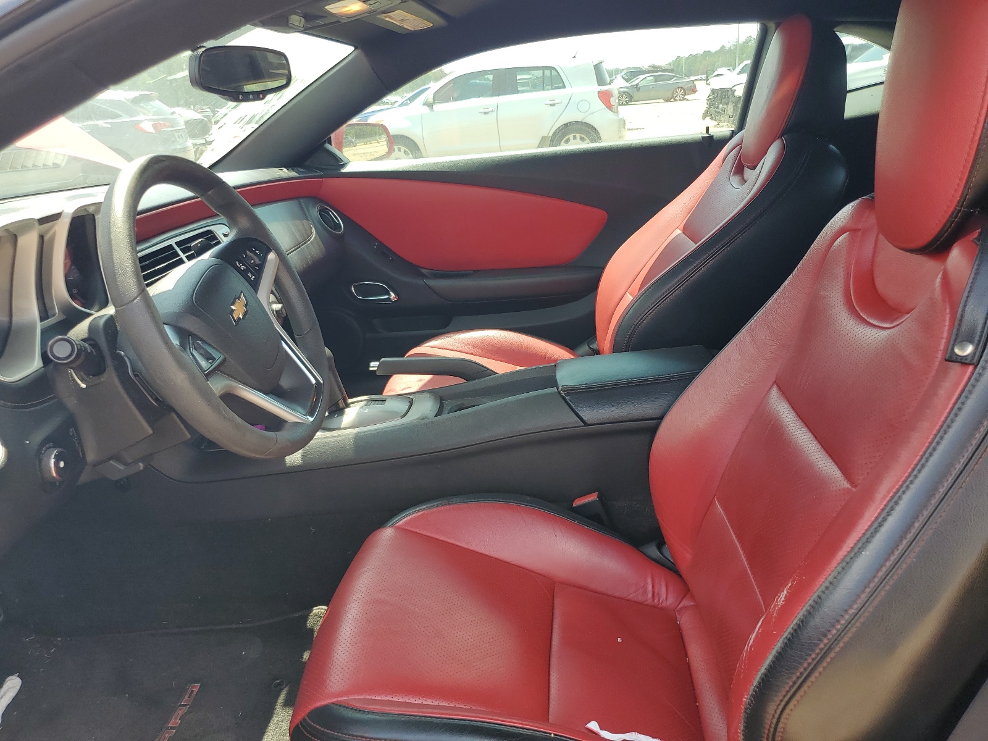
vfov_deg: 53.1
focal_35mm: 26
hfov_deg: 67.3
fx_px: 742
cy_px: 370
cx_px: 494
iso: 50
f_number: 1.5
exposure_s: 1/435
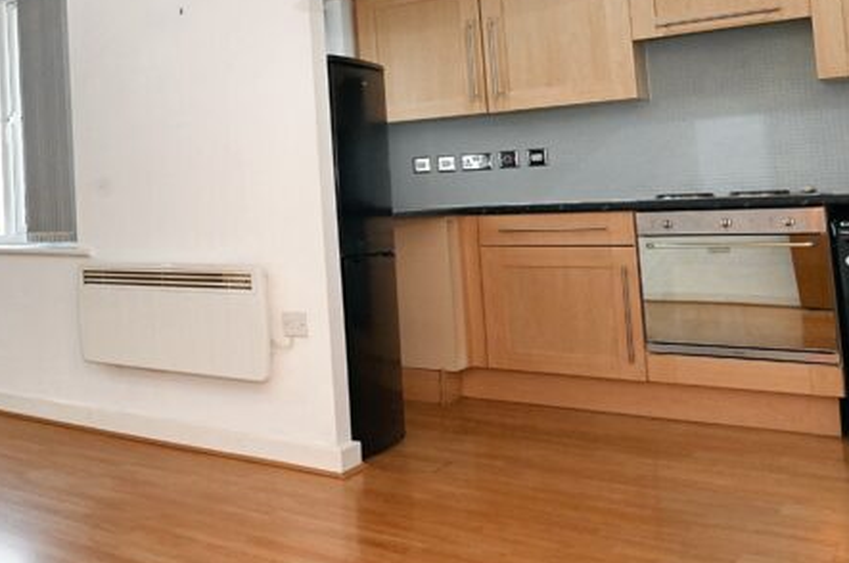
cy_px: 164
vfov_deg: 35.3
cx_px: -84
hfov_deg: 41.4
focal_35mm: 37
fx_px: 871
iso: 2000
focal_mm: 16
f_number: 10
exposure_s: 1/80
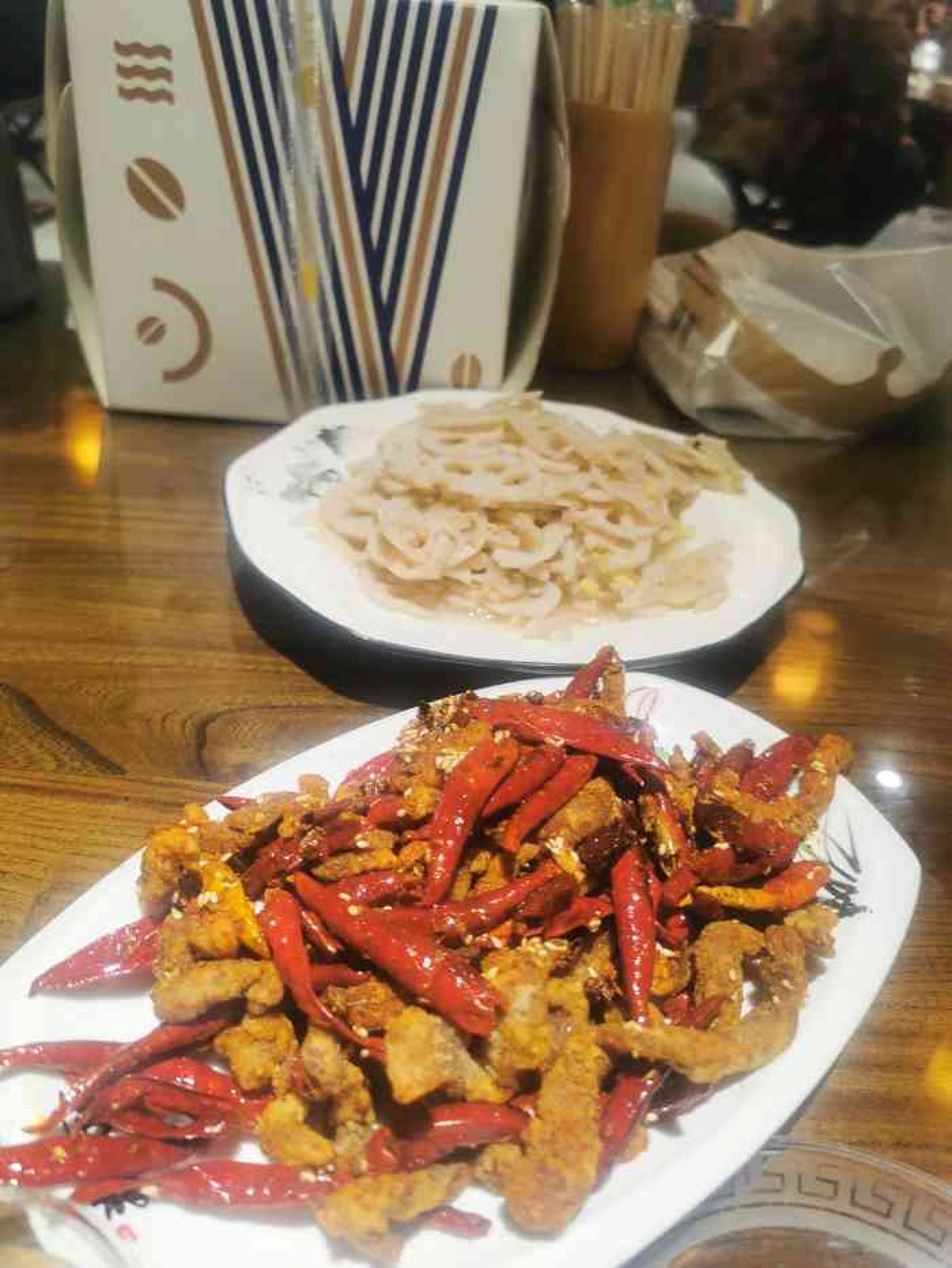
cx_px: 476
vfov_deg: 65.3
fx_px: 990
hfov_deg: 51.4
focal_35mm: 27
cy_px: 634
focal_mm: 5.56
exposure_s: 1/101
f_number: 1.6
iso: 50
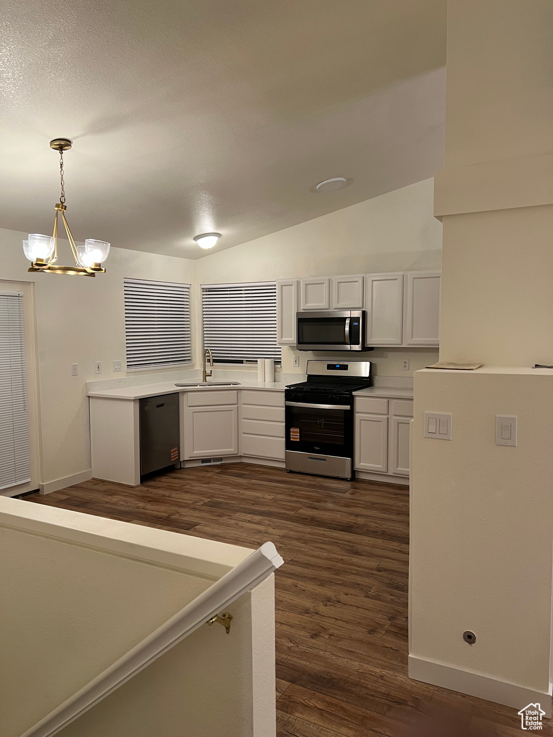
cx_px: 276
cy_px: 368
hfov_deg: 53.1
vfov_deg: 67.3
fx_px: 554
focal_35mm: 26
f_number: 1.5
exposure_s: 1/60
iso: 100
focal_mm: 5.7
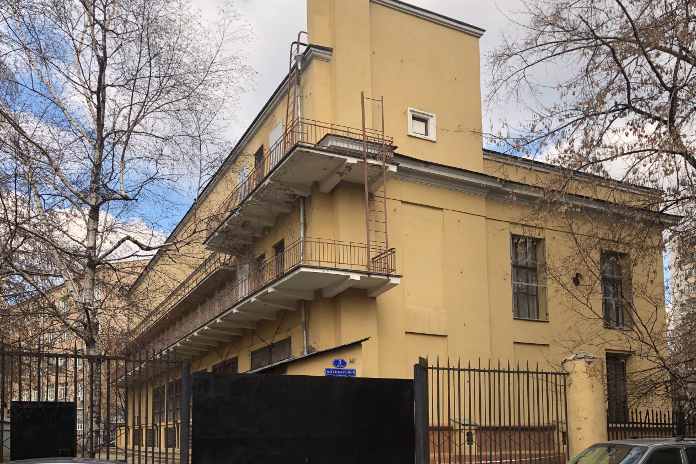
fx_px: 580
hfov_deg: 61.9
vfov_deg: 43.6
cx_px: 341
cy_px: 231
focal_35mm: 30
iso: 20
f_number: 1.8
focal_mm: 4
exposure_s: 1/1066
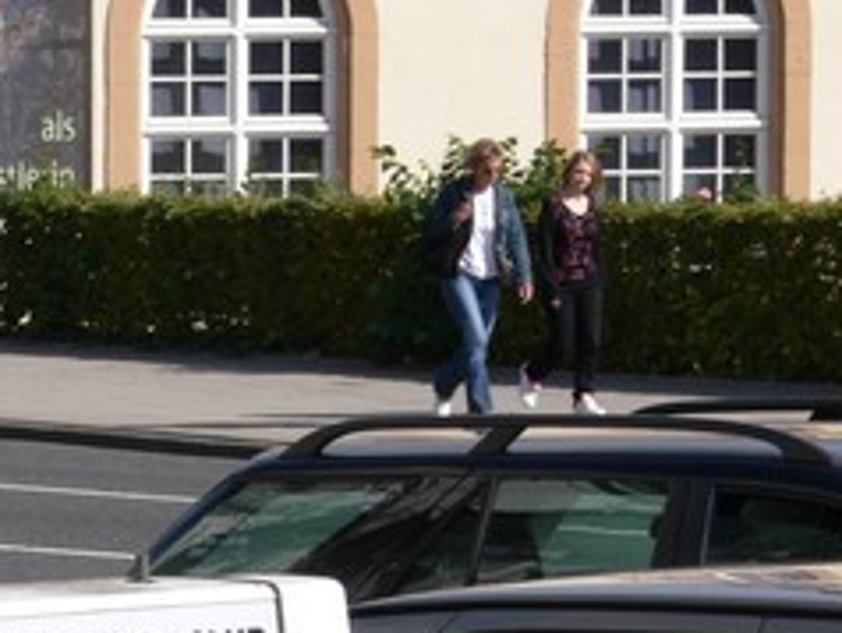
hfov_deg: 5.7
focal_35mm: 349
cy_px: 760
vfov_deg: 4.3
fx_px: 8498
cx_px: -4
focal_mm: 27.4
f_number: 5.6
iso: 80
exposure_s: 1/320
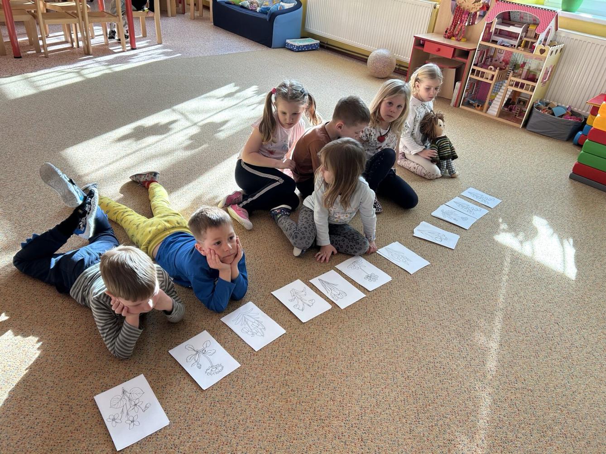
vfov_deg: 53.1
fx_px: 455
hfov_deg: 67.3
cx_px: 303
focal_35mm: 26
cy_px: 227
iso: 64
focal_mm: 5.7
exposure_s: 1/163
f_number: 1.5
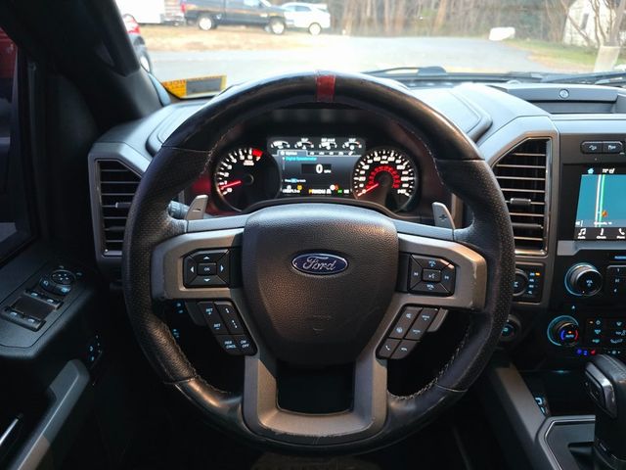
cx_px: 313
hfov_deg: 73.9
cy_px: 235
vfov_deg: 58.9
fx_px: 416
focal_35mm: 23
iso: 640
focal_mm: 6.3
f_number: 1.7
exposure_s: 1/41.6
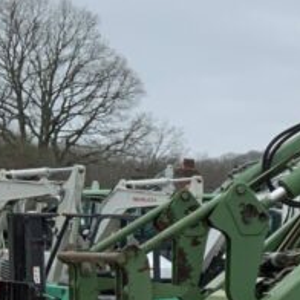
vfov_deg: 13.0
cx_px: 735
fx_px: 1314
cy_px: 242
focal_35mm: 134
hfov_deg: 10.9
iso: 16
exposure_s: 1/446
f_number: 1.8
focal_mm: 3
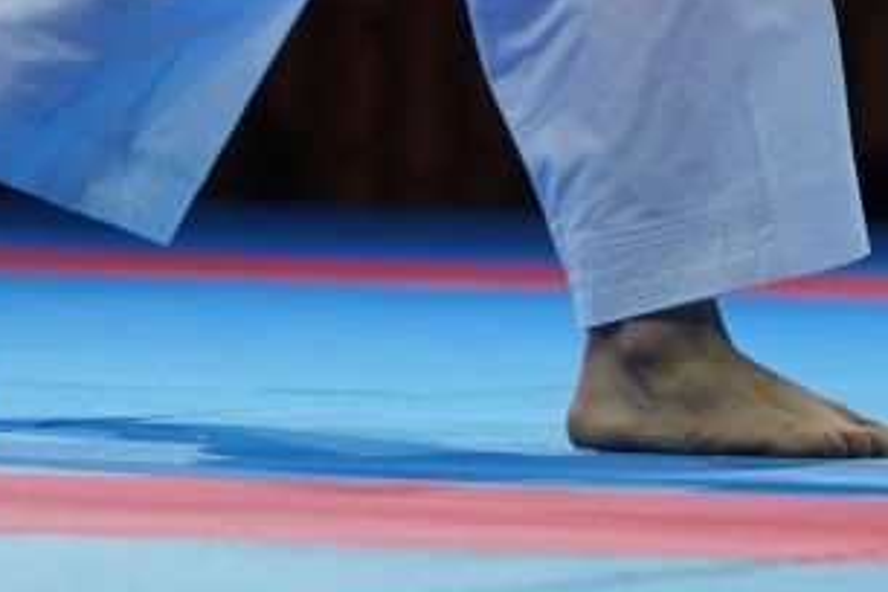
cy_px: -682
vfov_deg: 2.2
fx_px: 15366
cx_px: 1184
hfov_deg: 3.3
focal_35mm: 623
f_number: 2.8
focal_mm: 106
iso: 640
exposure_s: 1/500
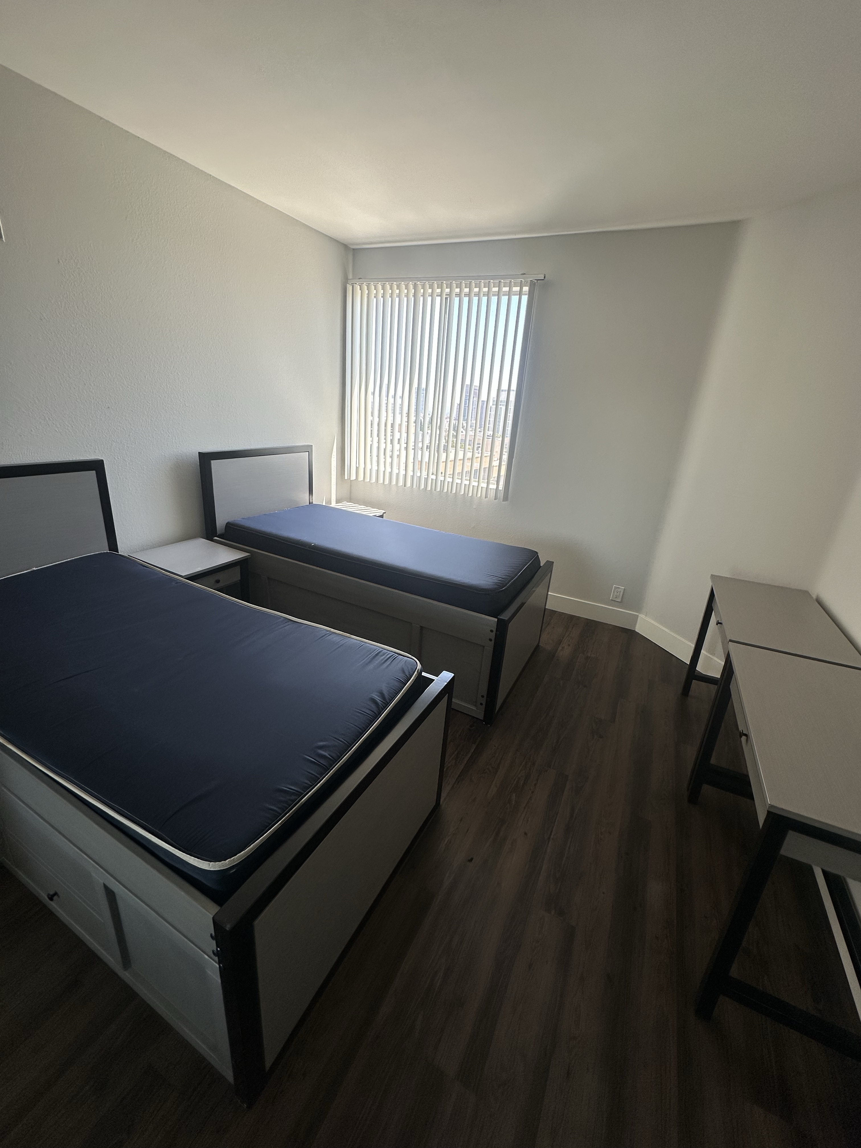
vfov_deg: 102.1
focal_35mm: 14
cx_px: 430
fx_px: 464
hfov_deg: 85.7
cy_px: 574
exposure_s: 1/123
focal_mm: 2.22
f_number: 2.2
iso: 40
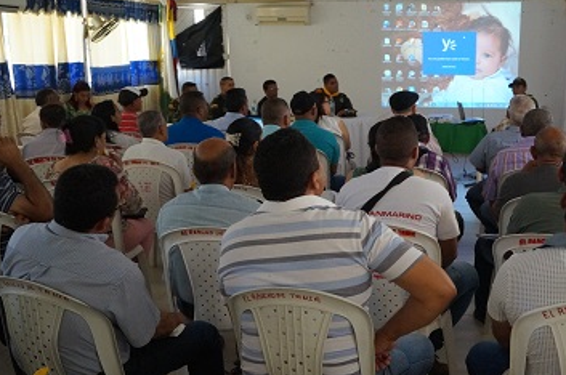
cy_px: 202
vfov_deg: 26.4
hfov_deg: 38.5
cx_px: 378
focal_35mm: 51
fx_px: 800
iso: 2000
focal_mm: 24
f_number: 4
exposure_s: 1/160
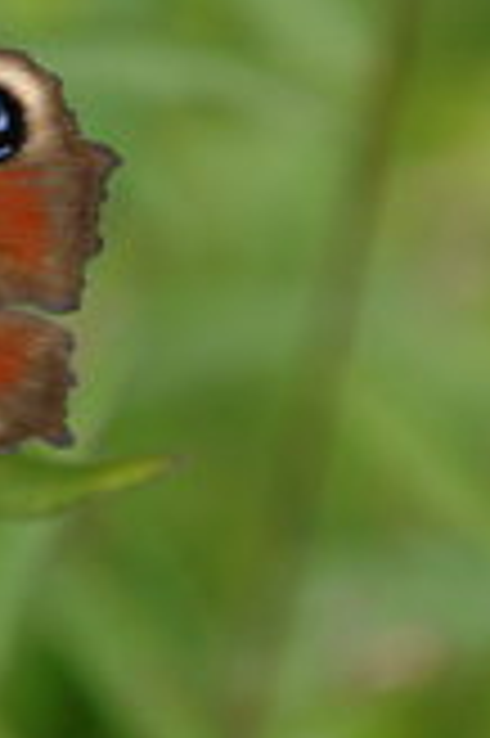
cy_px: 202
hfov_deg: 1.9
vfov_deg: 2.9
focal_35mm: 704
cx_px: -148
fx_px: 14403
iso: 640
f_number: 4
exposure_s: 1/500
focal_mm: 200
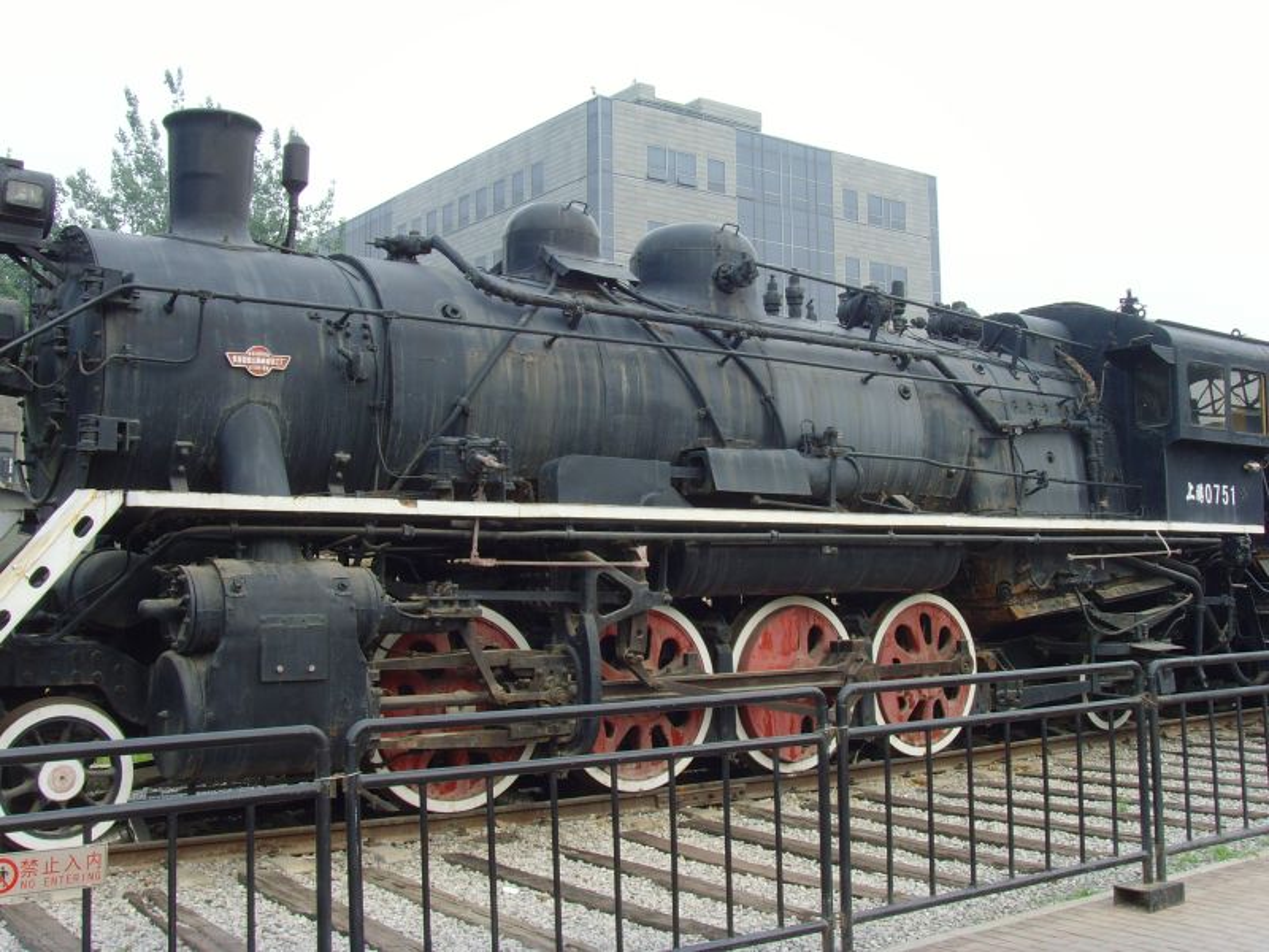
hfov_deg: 47.9
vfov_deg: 36.8
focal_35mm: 39
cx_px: 634
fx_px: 1430
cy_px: 476
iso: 80
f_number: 6.3
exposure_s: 1/125
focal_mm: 6.6
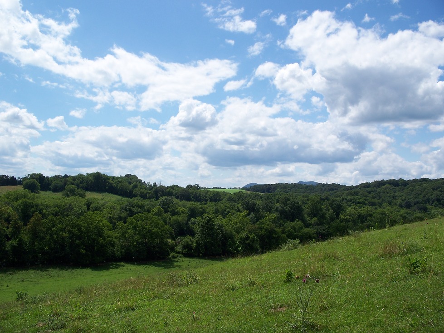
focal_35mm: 37
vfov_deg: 38.7
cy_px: 166
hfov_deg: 50.1
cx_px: 222
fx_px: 475
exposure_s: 1/640
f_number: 4
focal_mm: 7.8
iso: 64
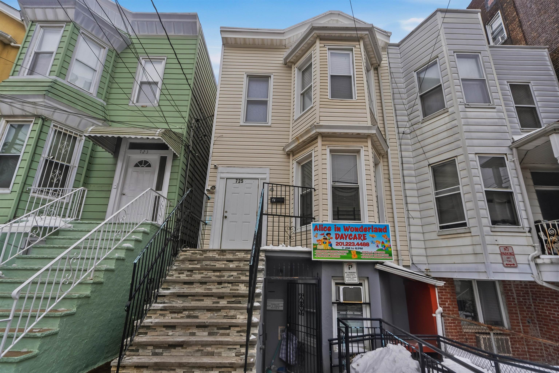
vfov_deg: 70.5
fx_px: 264
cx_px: 280
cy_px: 186
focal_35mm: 17
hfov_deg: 93.3
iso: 100
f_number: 8
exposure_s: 1/320
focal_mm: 17
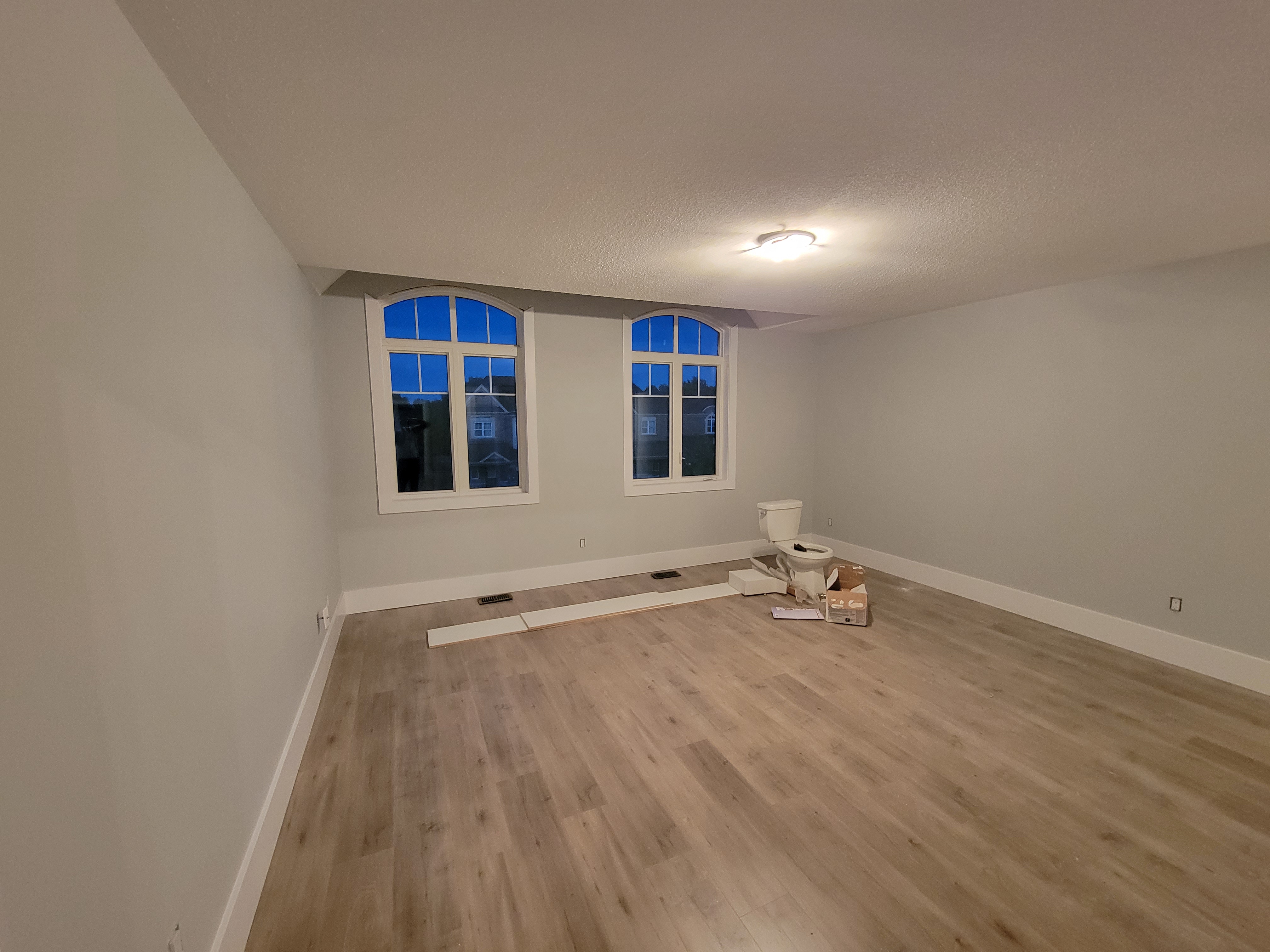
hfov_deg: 106.2
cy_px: 476
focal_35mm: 13
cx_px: 635
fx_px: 477
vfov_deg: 89.9
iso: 640
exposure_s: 1/24
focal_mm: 2.2
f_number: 2.2
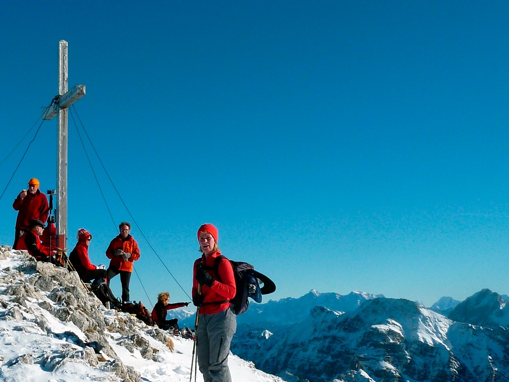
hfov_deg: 34.2
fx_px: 824
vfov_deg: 26.1
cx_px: 188
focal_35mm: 56
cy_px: 206
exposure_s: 1/640
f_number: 5.6
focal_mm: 4.7
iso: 80
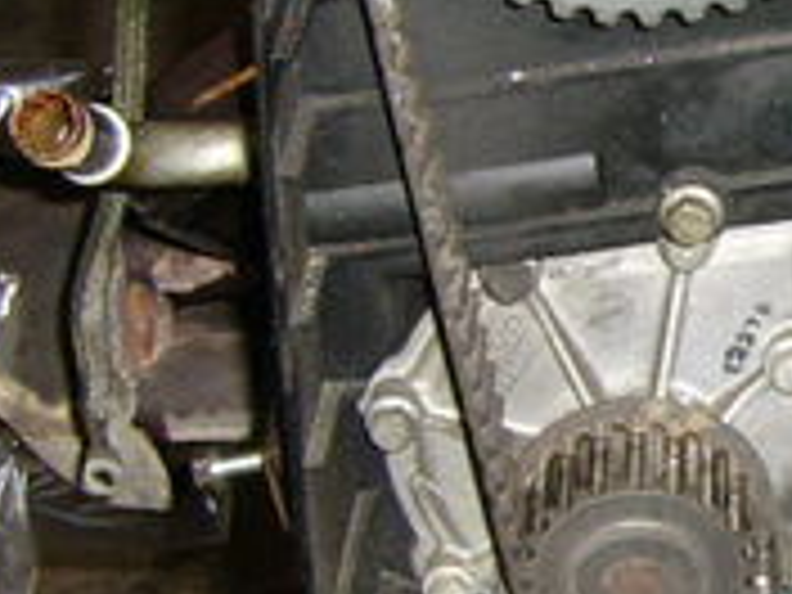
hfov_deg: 15.0
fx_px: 2906
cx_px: 950
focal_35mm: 127
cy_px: 243
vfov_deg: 11.7
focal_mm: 5.95
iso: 142
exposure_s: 1/30
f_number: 2.8
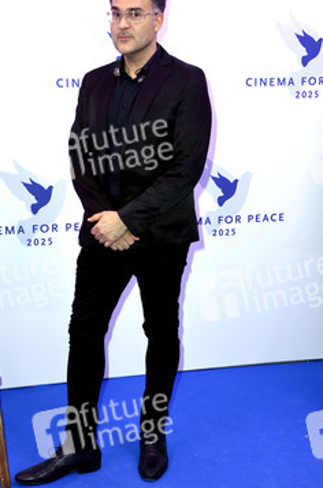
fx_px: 730
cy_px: 221
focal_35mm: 54
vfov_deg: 36.9
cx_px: 142
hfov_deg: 24.9
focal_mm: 48
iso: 1000
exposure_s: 1/250
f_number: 5.6
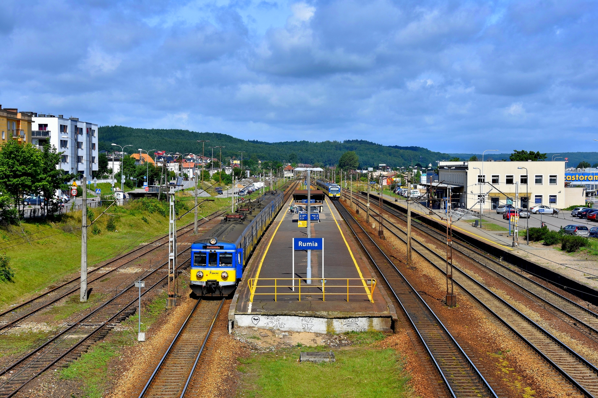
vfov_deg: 21.6
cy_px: 199
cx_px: 299
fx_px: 1046
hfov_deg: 31.9
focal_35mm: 63
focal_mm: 42
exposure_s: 1/500
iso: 160
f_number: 8
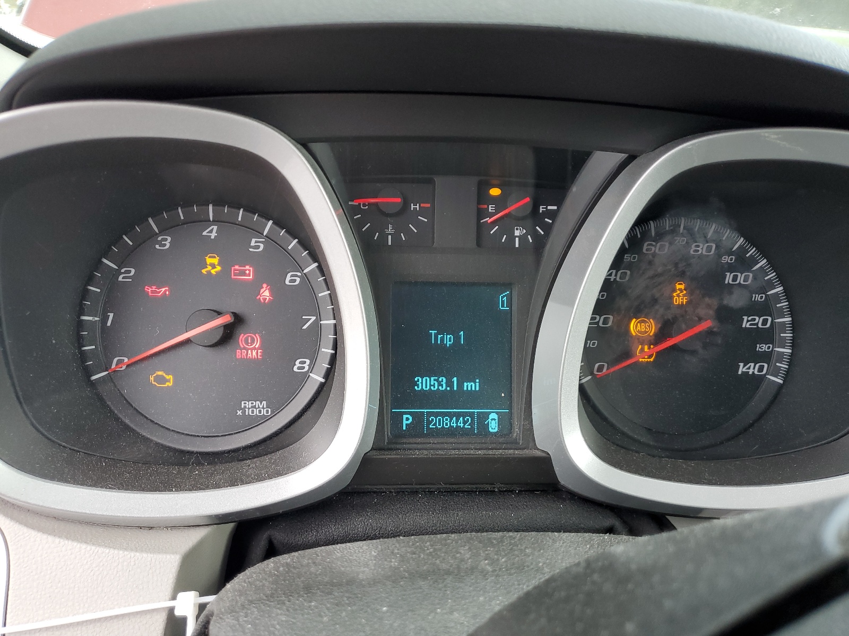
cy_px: 318
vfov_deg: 53.1
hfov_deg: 67.3
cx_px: 424
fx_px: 638
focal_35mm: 26
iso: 59
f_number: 1.5
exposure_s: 1/60.2
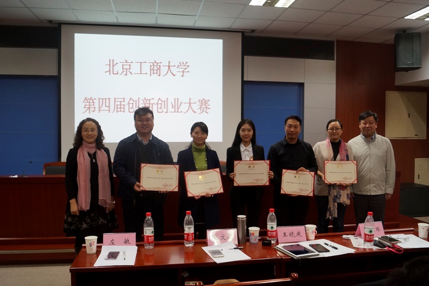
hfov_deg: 67.4
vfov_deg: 47.9
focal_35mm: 27
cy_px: 143
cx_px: 214
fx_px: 322
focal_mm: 18
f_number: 4
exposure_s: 1/60
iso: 500
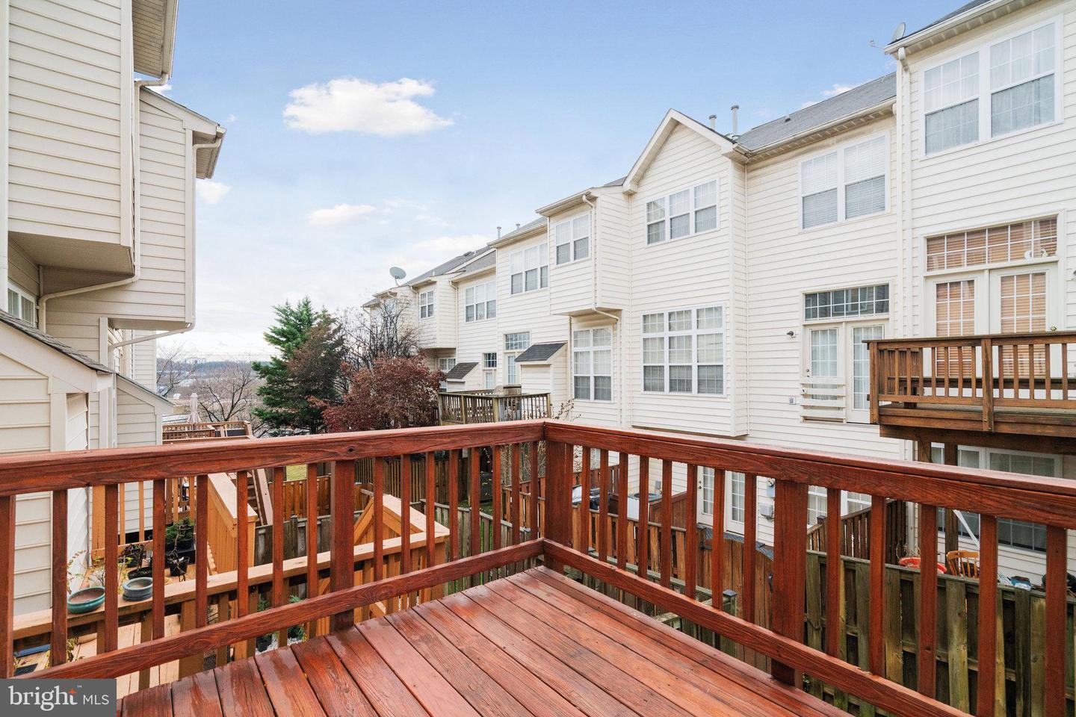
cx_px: 538
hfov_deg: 96.7
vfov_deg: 73.7
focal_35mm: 16
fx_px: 478
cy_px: 358
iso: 1250
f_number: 8
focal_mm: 16
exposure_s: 1/200
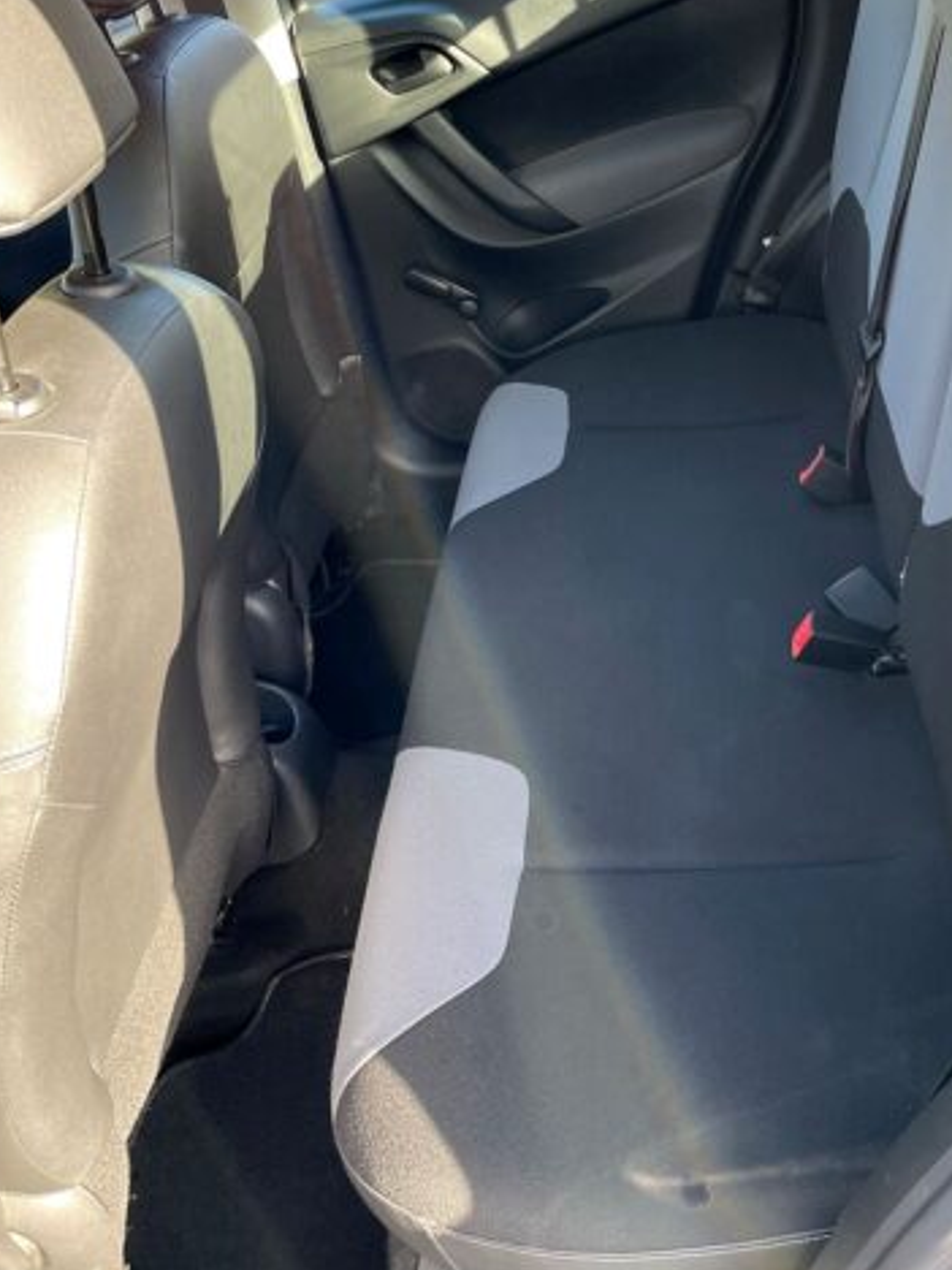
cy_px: 543
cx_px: 598
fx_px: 1283
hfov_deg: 40.4
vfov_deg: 52.4
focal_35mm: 35
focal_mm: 4.2
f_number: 1.6
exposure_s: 1/104
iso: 64
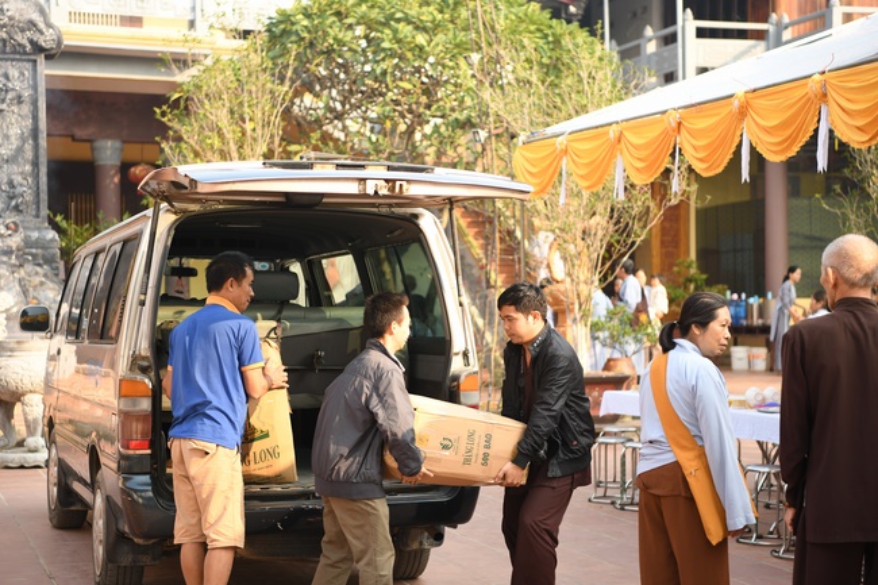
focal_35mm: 70
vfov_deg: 19.4
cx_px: 439
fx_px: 1707
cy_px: 292
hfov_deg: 28.9
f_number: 2.8
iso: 250
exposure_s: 1/400
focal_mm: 70
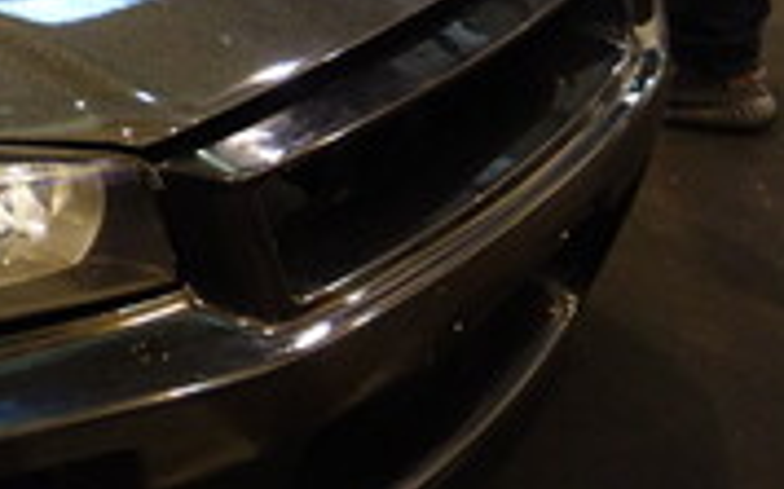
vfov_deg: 13.5
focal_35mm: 96
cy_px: 48
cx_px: -515
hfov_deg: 18.3
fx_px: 2050
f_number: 1.8
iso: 400
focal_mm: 10.4
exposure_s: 1/30
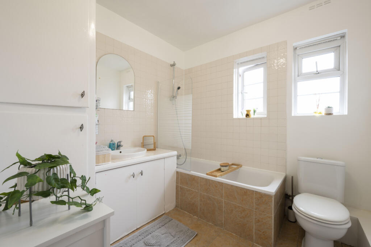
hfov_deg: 100.4
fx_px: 154
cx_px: 186
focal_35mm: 15
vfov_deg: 77.2
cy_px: 124
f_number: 16
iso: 250
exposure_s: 1/2
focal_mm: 15
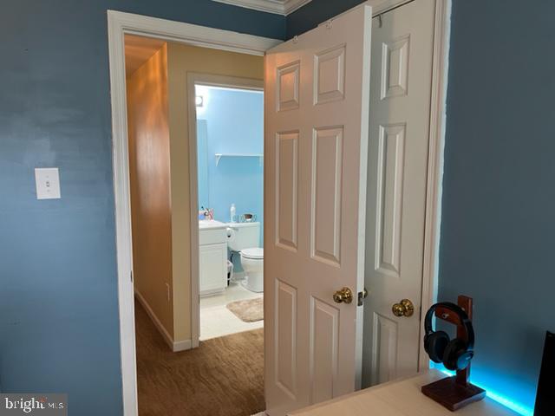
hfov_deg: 67.3
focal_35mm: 26
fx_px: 417
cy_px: 208
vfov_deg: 53.1
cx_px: 278
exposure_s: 1/60
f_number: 1.5
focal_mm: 5.7
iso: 125
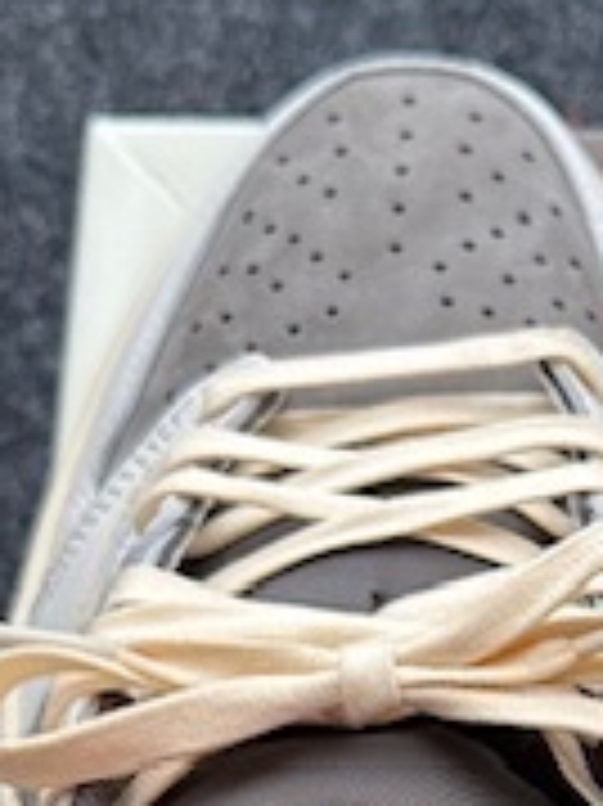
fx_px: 2000
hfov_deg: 16.6
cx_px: 666
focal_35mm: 86
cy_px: 946
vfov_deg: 21.3
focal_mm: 6.86
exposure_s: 1/60
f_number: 1.78
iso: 320
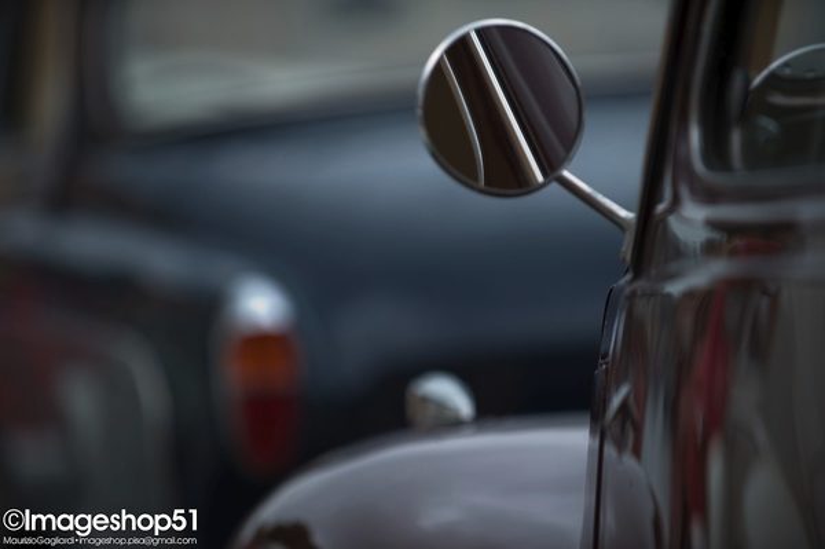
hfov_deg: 10.8
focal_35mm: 190
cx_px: 412
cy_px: 274
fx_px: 4350
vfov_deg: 7.2
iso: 800
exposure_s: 1/500
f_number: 4
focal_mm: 190
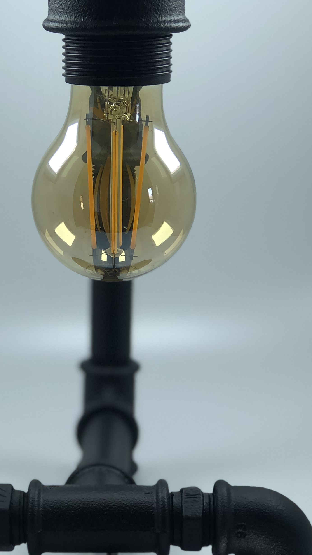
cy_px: 230
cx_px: 99
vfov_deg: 20.9
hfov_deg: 11.9
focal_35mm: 102
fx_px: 1500
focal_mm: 6.6
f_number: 2.8
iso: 20
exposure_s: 1/121
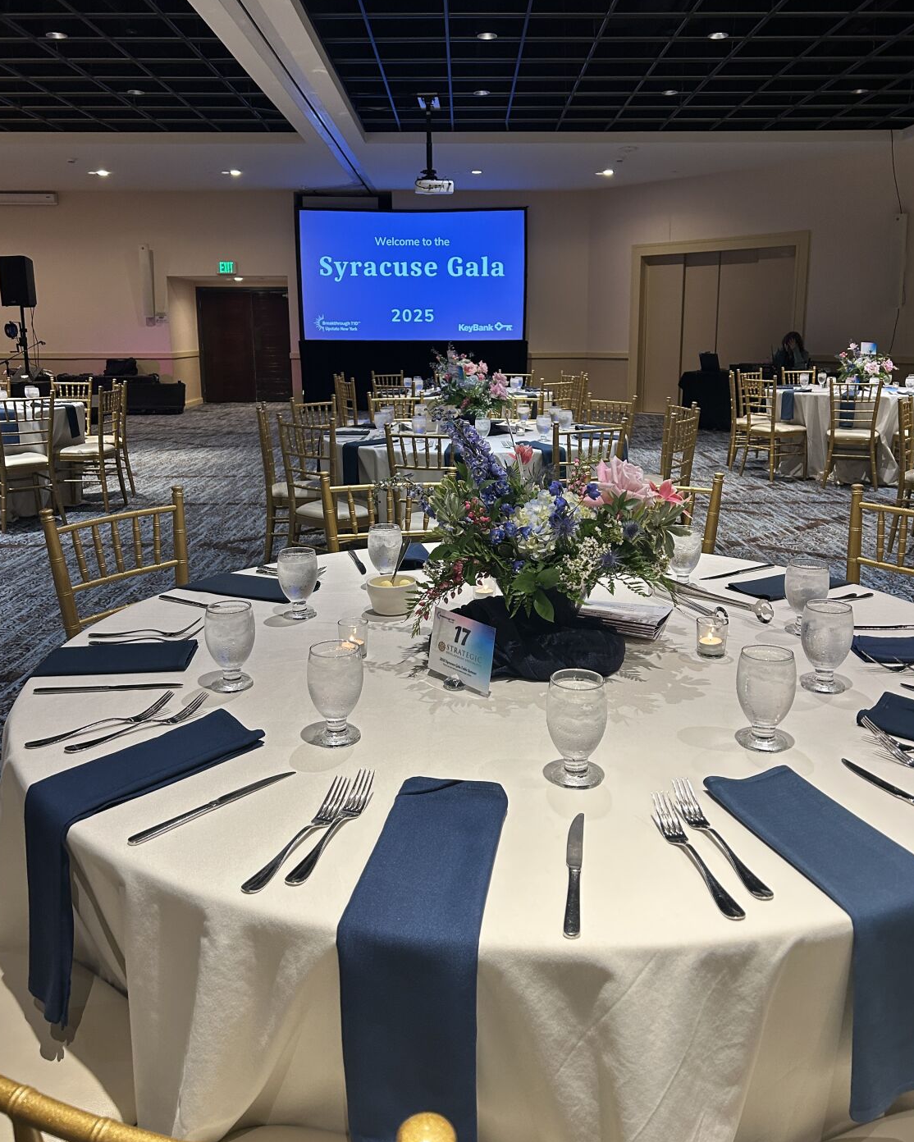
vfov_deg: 62.1
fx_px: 947
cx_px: 466
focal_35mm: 28
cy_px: 514
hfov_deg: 51.5
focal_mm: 5.7
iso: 125
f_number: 1.5
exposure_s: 1/70
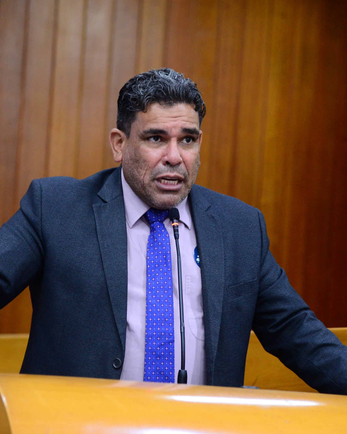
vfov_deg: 11.4
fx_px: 2170
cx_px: 172
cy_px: 217
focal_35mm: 169
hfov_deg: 9.1
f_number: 4
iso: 2000
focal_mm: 120
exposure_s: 1/60
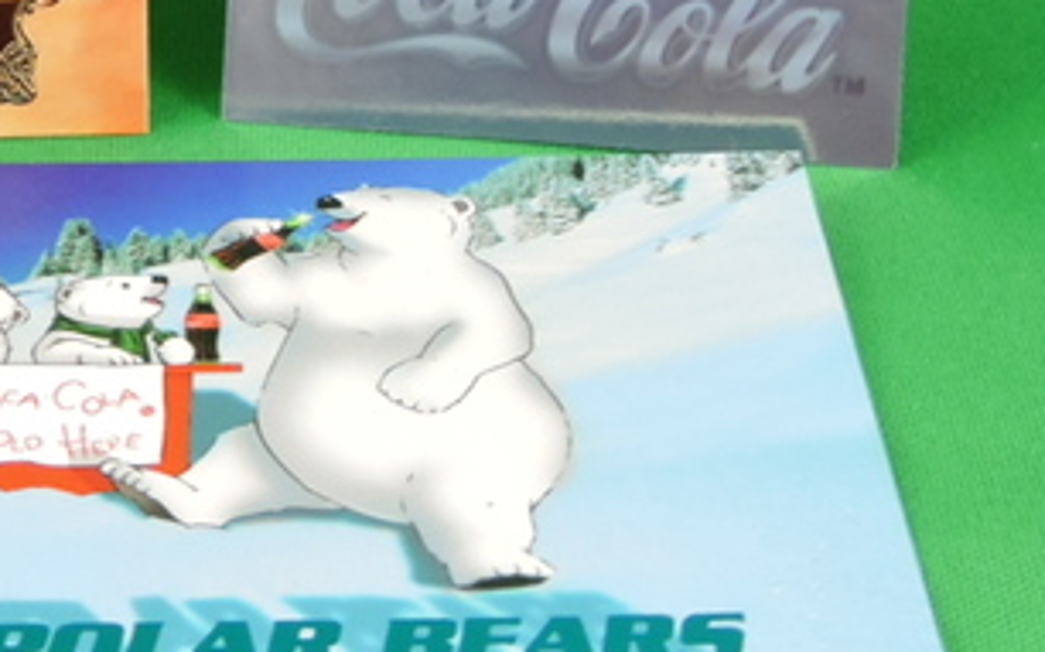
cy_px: -150
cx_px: 159
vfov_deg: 11.9
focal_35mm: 107
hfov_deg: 19.2
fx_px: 3046
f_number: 3.8
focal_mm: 7.2
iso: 720
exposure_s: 1/125
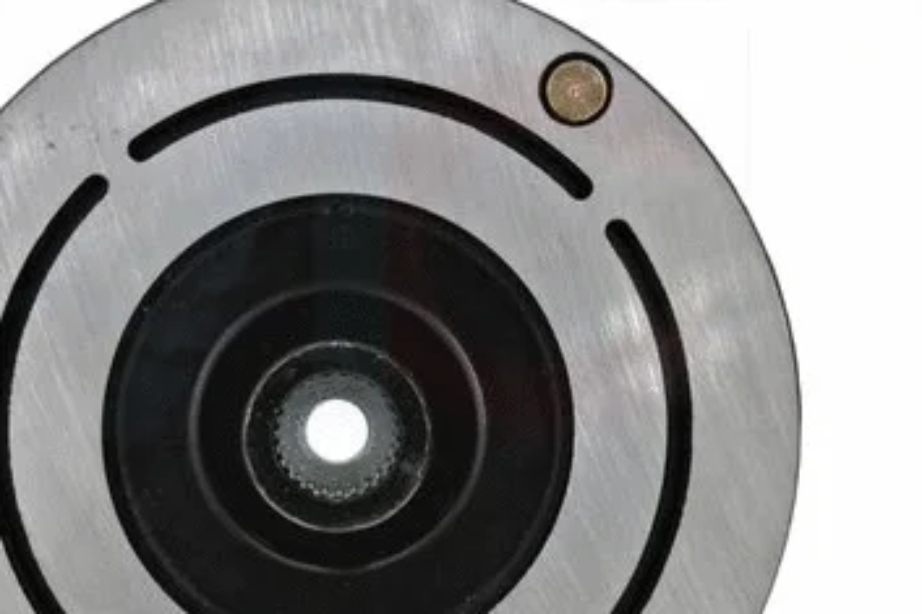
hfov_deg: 9.5
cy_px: 414
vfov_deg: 6.3
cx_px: 360
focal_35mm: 217
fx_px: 5551
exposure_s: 1/15
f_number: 25
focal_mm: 85
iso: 1600
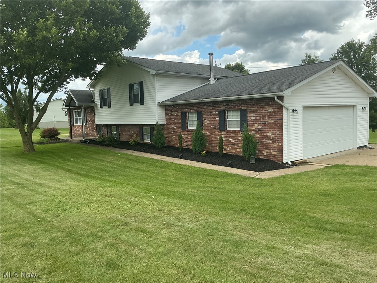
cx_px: 188
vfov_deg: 48.2
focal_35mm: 29
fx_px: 316
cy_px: 142
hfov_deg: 61.7
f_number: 1.8
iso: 25
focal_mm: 3
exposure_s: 1/842
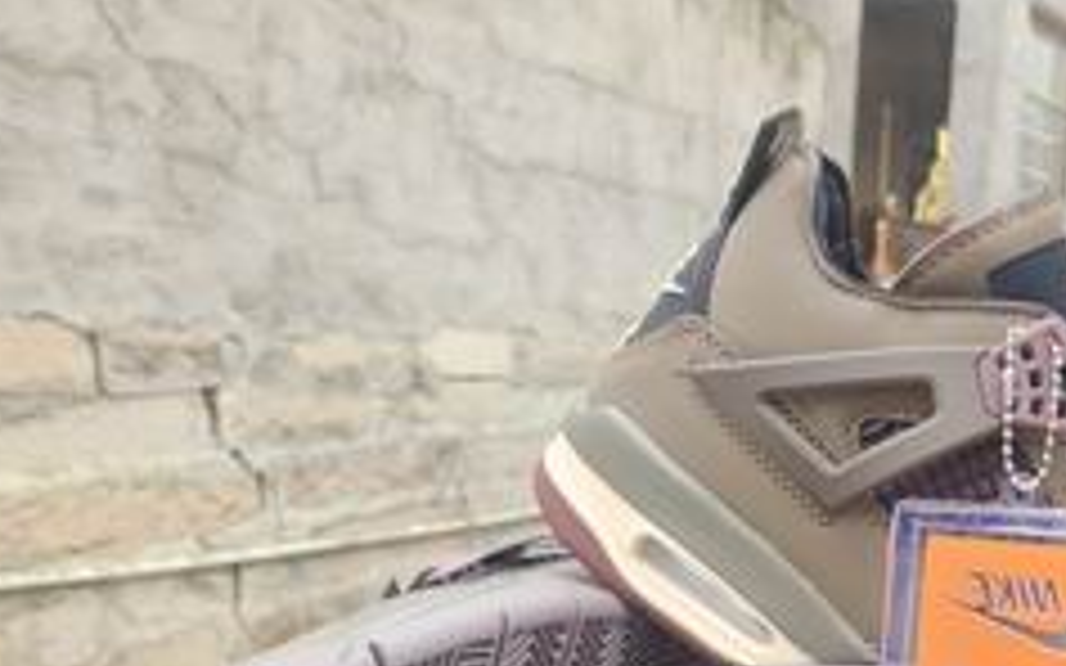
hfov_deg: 52.9
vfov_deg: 33.8
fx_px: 1046
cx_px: 715
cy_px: 576
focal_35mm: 36
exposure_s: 1/100
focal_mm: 5.4
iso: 25
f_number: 1.8
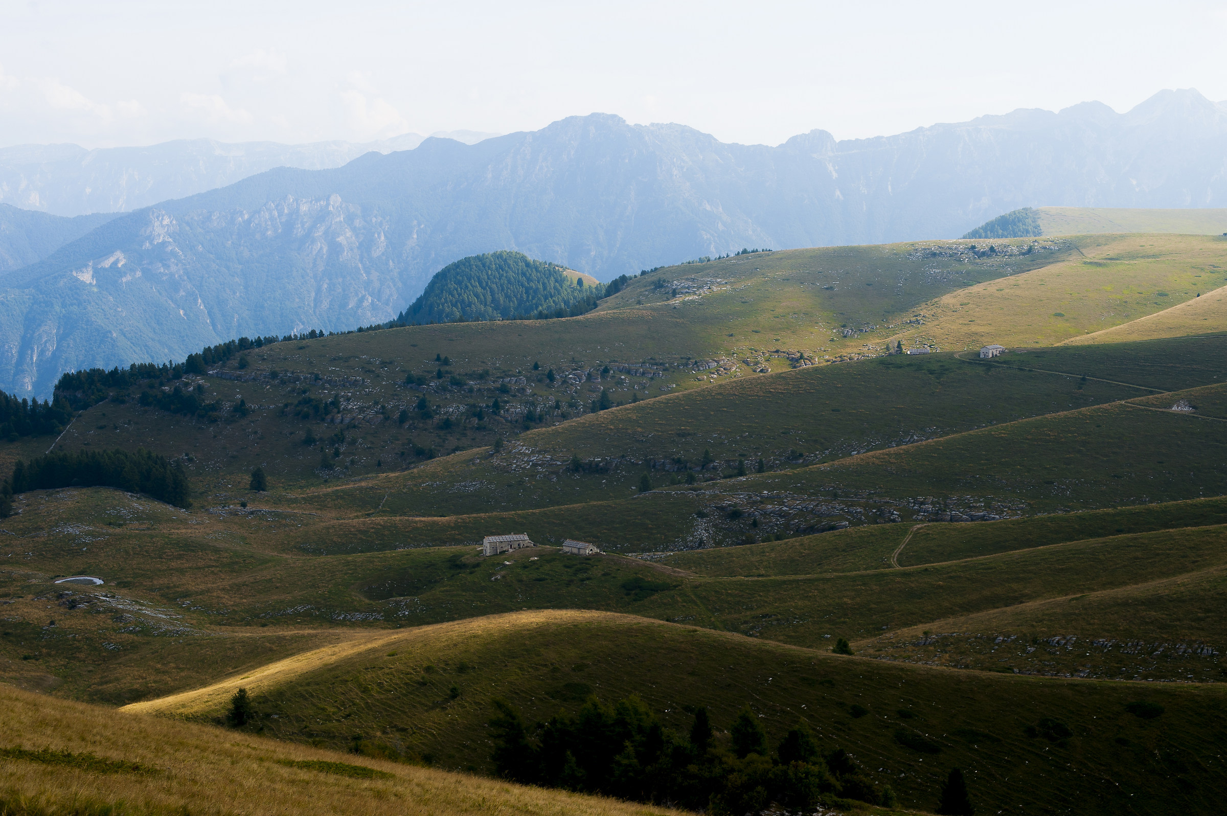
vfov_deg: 26.9
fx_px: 1703
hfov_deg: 39.6
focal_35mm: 50
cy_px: 408
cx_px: 614
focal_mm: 50
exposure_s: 1/200
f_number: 10
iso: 200
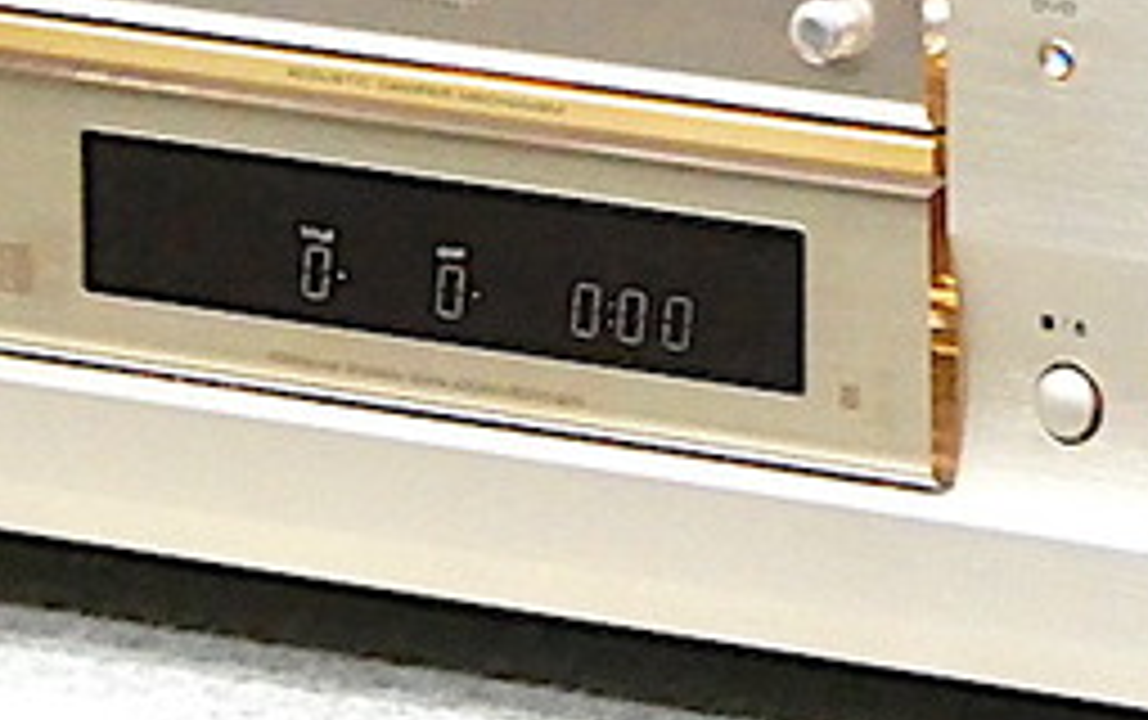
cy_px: 22
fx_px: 15473
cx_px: 1148
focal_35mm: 494
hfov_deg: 4.2
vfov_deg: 2.7
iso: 1600
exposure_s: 1/25
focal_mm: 22.3
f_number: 5.2
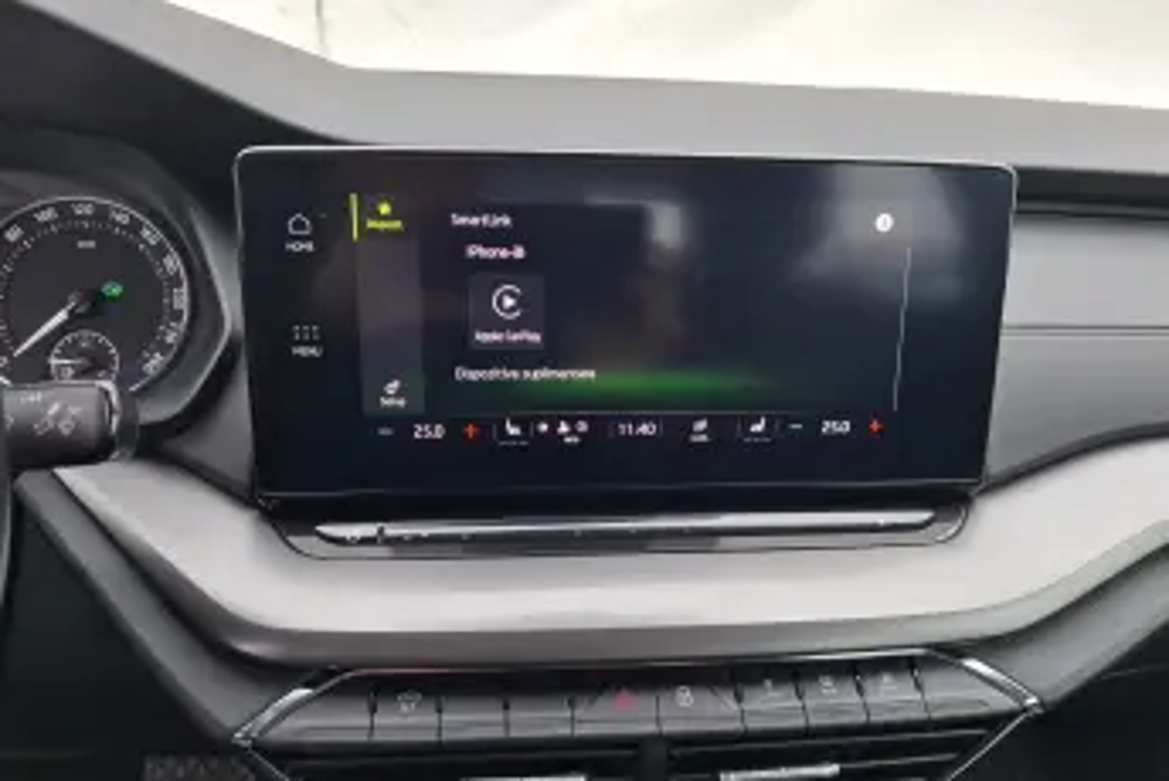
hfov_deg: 71.5
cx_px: 584
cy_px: 421
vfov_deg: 51.3
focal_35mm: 25
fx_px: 812
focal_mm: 5.54
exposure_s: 1/128
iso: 50
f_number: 1.8
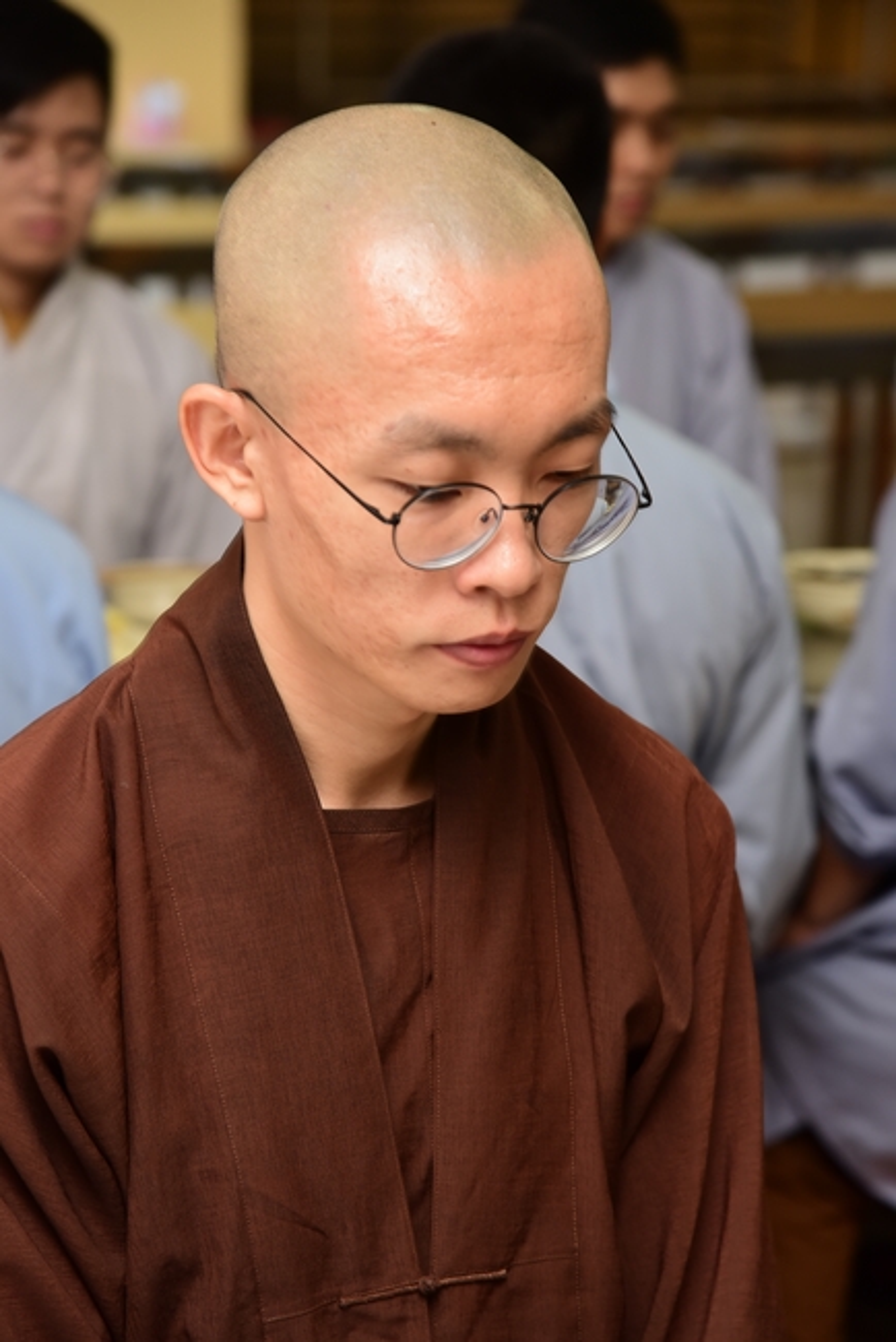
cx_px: 448
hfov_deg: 12.2
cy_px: 671
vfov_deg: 18.3
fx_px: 4177
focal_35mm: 112
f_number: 5.6
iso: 800
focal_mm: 112
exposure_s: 1/50
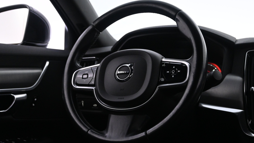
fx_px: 323
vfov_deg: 24.9
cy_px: 71
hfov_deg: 42.9
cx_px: 134
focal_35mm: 48
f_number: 4.5
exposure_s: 1/50
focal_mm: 28
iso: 3200
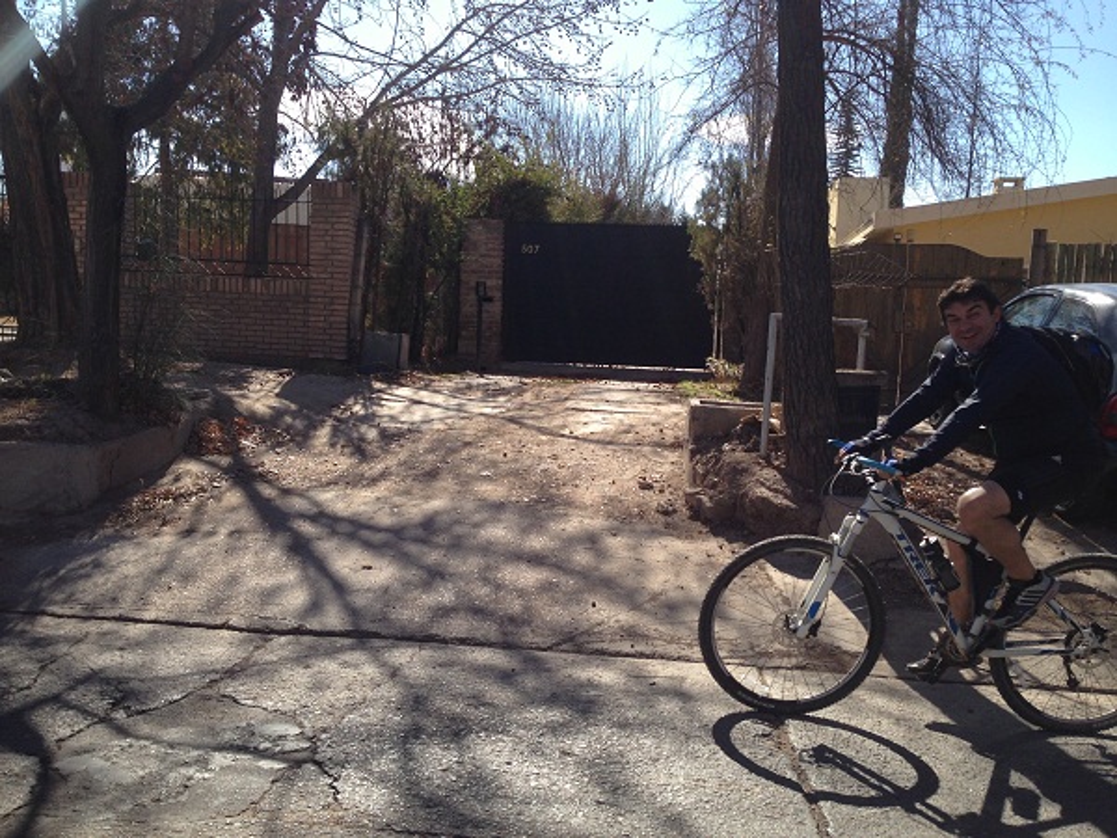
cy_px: 419
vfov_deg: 42.9
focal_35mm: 33
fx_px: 1065
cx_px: 558
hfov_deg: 55.4
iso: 50
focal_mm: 4.12
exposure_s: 1/874
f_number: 2.4
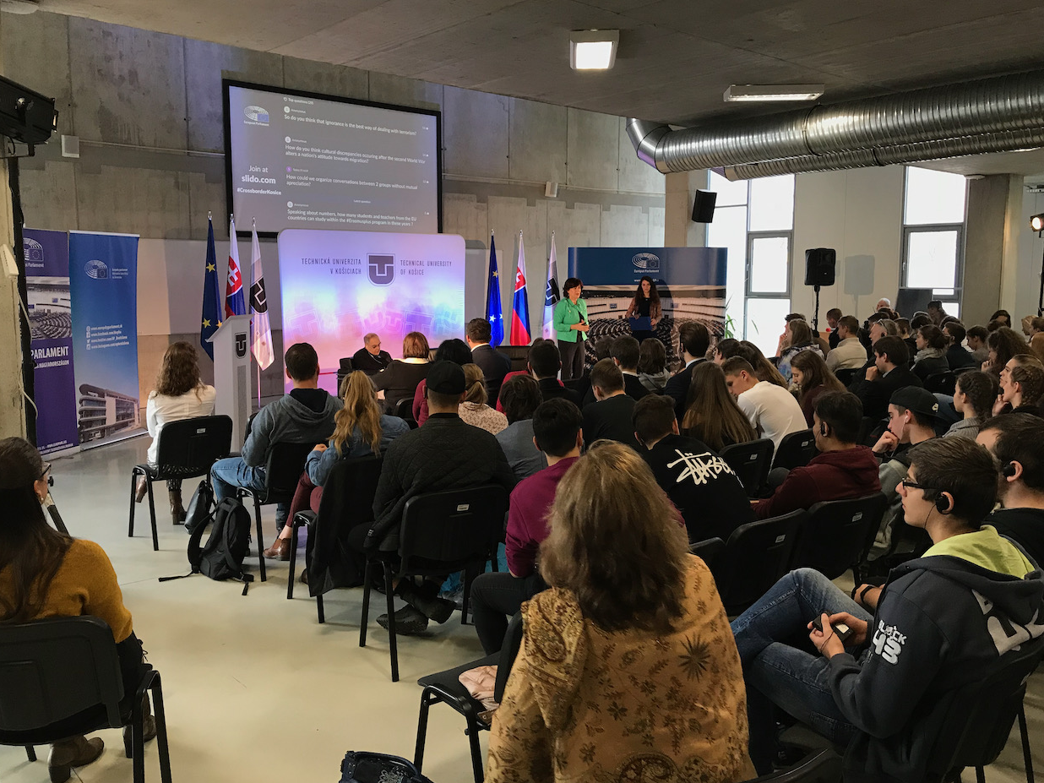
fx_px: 875
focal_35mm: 29
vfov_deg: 48.2
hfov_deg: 61.7
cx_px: 517
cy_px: 385
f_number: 1.8
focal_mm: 3.99
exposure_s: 1/33
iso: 40
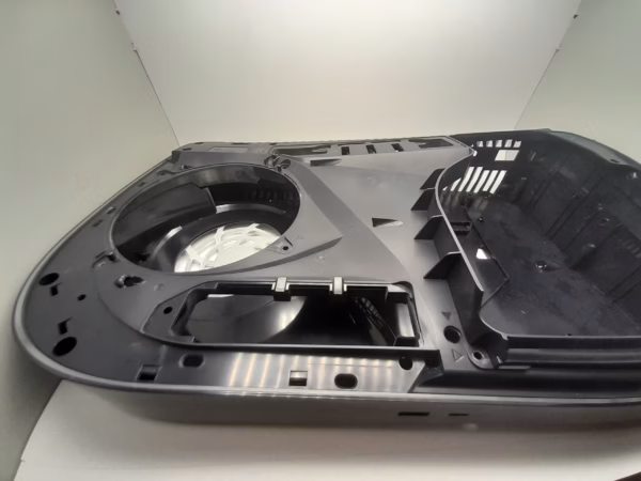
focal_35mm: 13
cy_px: 240
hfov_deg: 106.2
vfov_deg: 89.9
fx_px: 241
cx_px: 320
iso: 64
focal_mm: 1.13
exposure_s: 1/120
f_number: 2.2
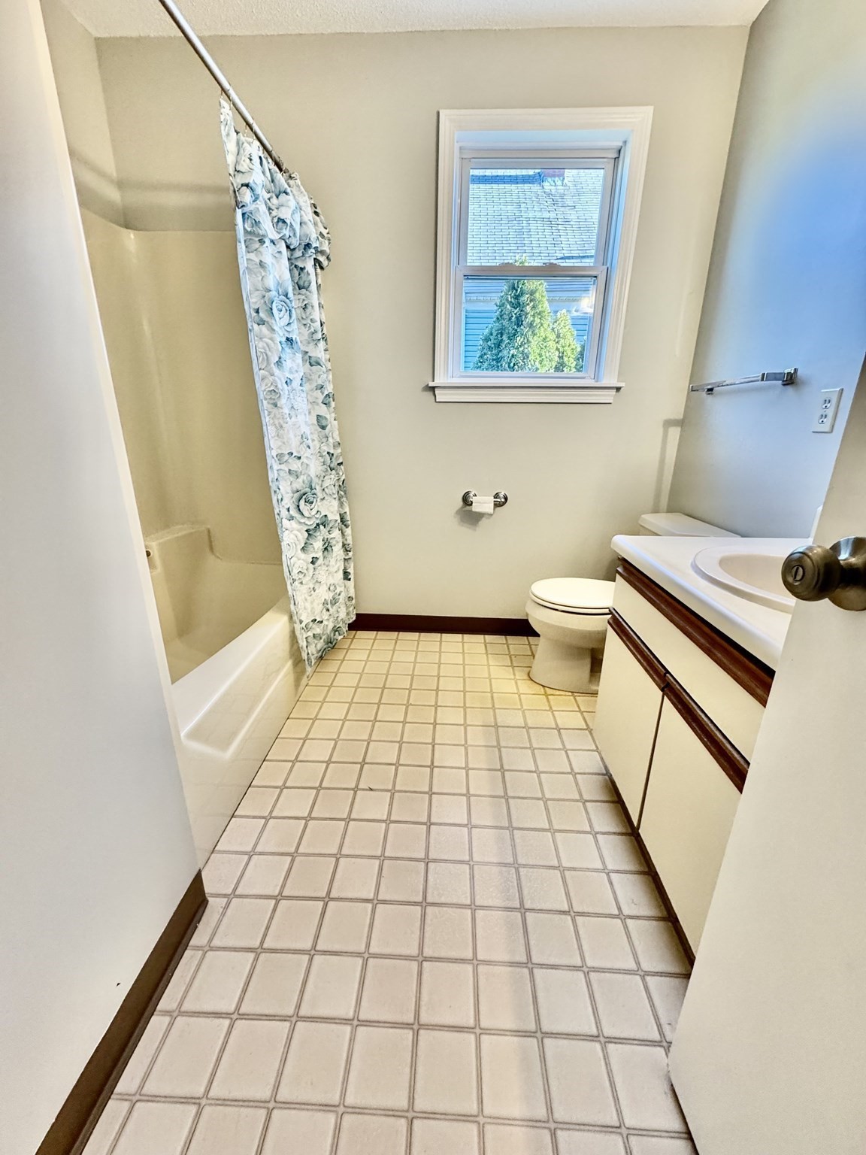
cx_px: 433
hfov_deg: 85.7
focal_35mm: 14
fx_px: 467
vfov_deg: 102.1
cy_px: 578
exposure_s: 1/120
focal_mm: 2.22
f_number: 2.2
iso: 250
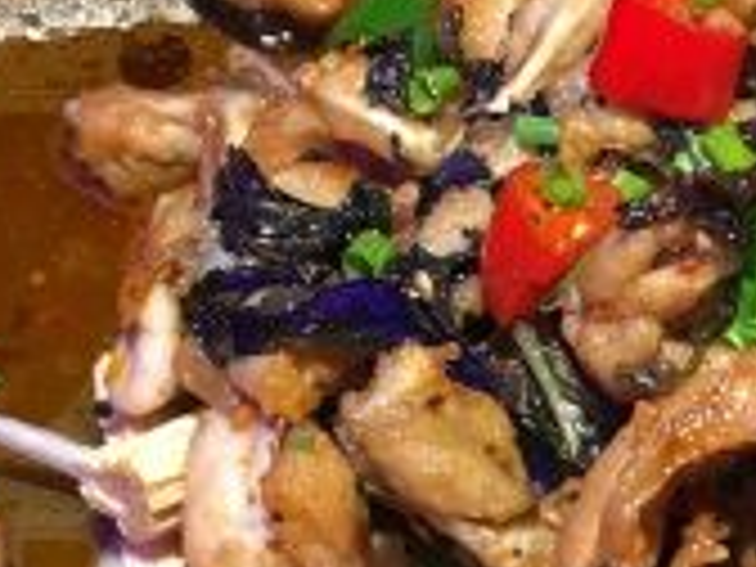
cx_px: 864
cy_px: 578
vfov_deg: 12.1
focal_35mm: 121
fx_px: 2643
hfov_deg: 15.8
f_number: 2.2
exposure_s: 1/17
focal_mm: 4.15
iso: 32
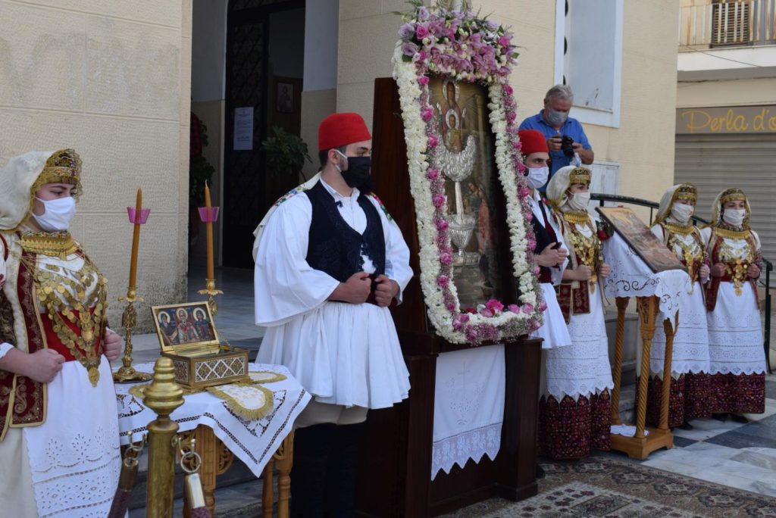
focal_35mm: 45
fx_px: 971
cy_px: 259
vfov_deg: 29.9
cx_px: 388
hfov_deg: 43.6
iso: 320
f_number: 8
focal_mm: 30
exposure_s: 1/250
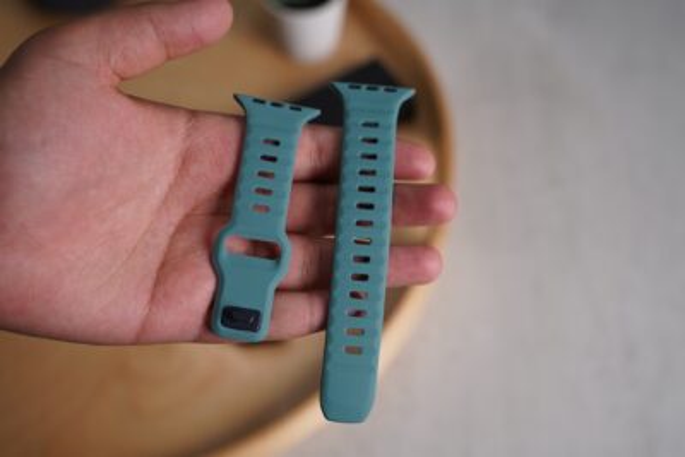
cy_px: 228
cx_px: 342
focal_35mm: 48
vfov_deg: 28.1
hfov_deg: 41.1
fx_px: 914
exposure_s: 1/60
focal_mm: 48
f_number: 4
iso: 320
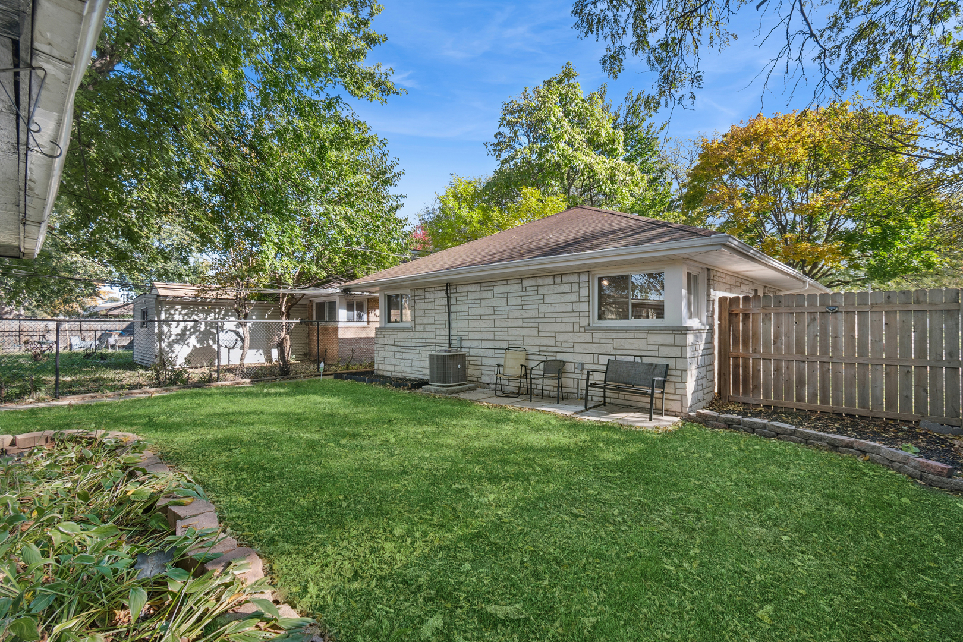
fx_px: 401
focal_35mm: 15
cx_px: 482
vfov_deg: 77.3
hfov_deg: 100.4
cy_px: 321
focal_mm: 10
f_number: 8
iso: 400
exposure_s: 1/125
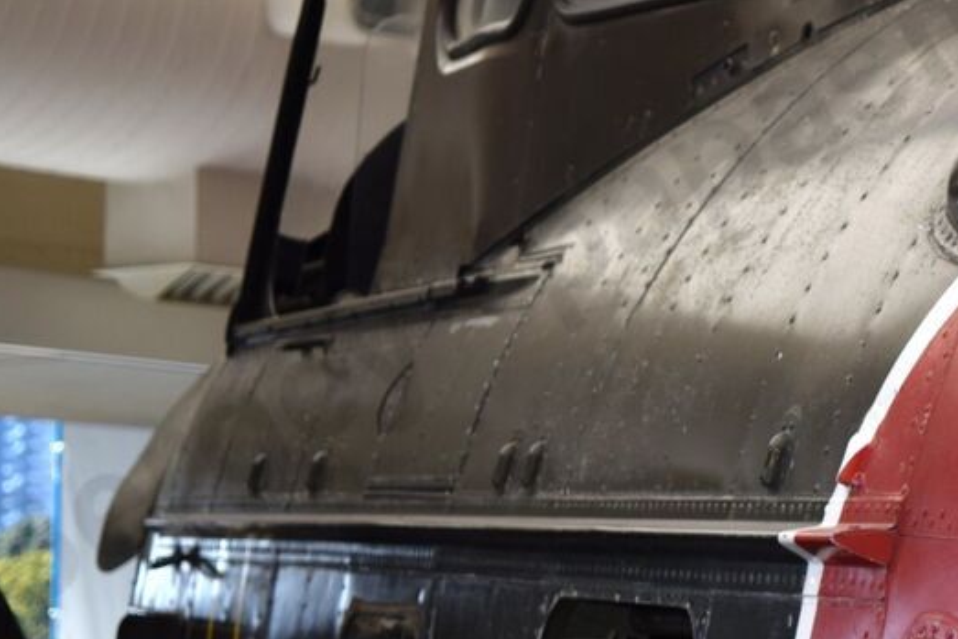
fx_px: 5084
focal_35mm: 191
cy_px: -71
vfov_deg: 7.2
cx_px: 1105
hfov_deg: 10.6
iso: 100
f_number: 6.3
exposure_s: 1/160
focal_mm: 52
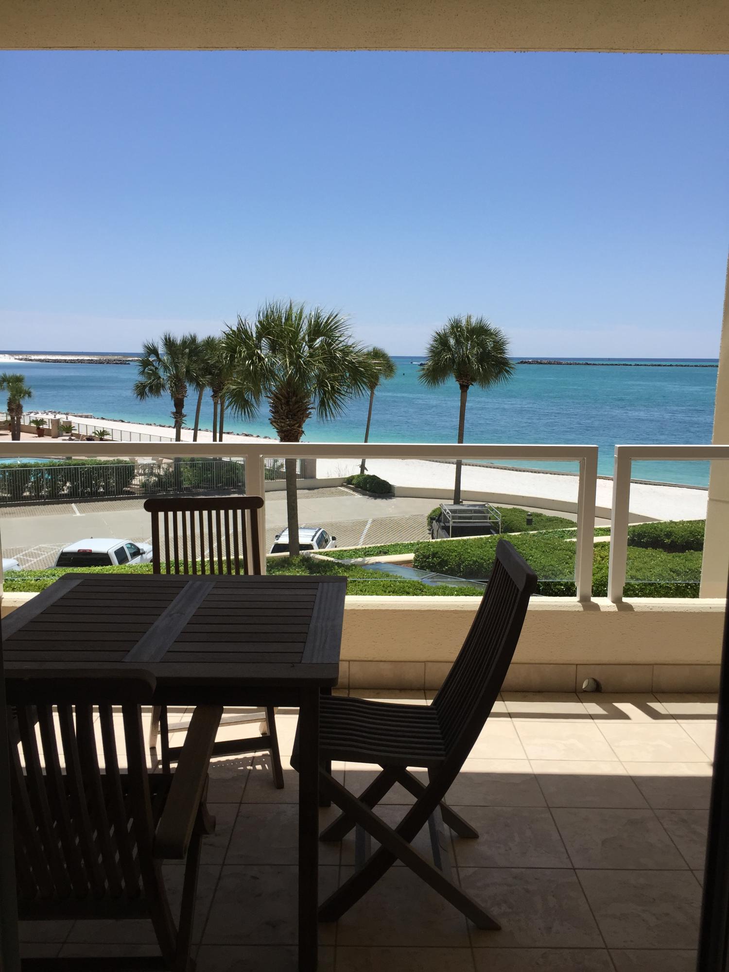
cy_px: 486
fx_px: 814
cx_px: 364
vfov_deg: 61.7
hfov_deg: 48.2
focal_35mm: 29
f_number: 2.2
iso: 32
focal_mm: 4.15
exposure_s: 1/2639
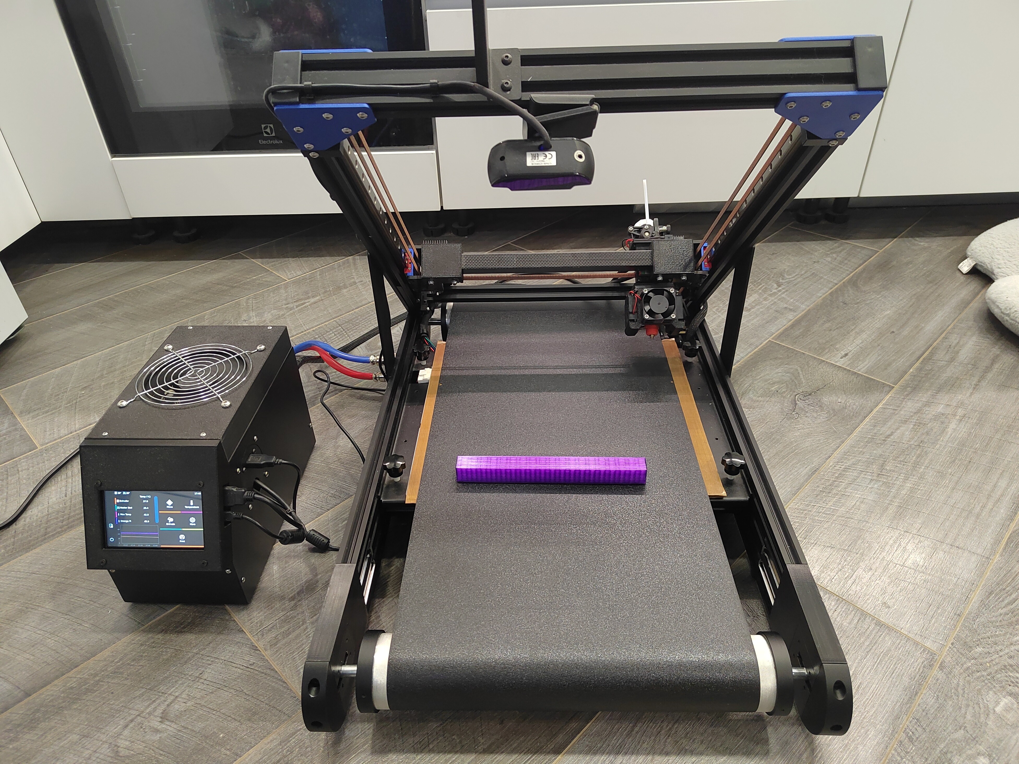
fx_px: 677
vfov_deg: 58.9
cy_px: 382
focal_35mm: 23
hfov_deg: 73.9
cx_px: 510
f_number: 1.9
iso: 2491
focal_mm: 5.52
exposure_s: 1/50
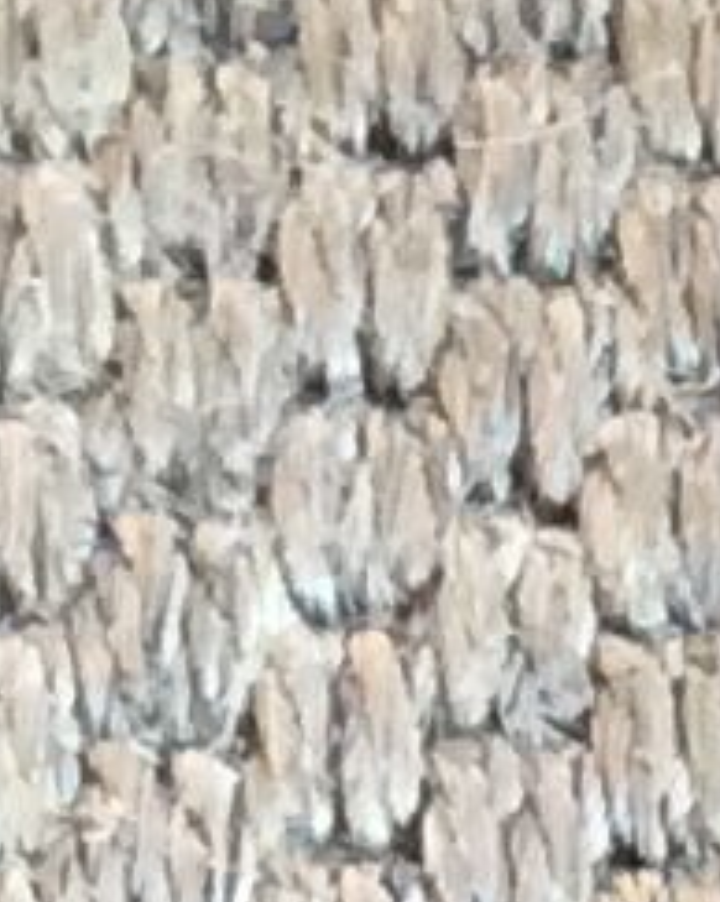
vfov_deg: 5.3
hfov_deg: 4.5
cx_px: 2156
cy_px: 3278
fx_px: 8881
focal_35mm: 333
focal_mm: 3.3
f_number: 2.4
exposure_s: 1/25
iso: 80
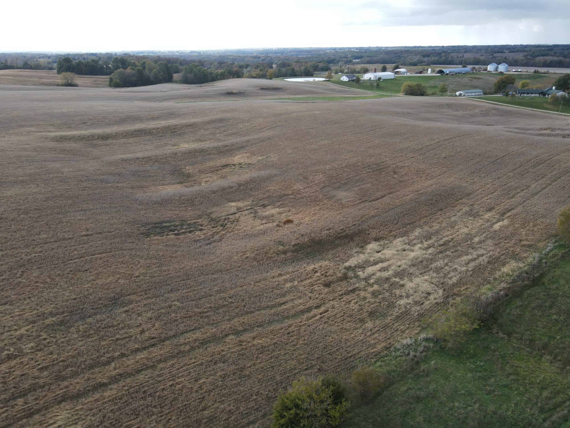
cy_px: 214
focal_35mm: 24
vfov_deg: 56.8
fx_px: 395
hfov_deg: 71.6
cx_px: 285
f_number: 2.8
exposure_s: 1/100
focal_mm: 4.5
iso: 100
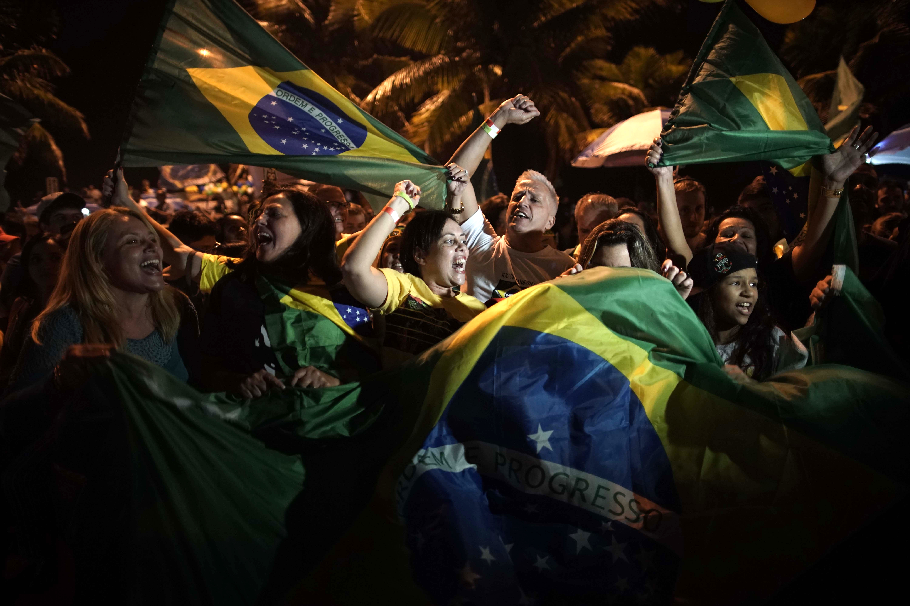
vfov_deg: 53.1
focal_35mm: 24
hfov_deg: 73.7
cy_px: 303
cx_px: 455
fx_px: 607
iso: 2500
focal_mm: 24
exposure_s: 1/320
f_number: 1.4
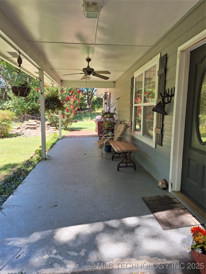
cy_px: 137
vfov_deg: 73.9
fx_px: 182
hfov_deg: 58.9
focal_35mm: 23
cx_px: 103
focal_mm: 5.54
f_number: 1.8
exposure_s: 1/314
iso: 40
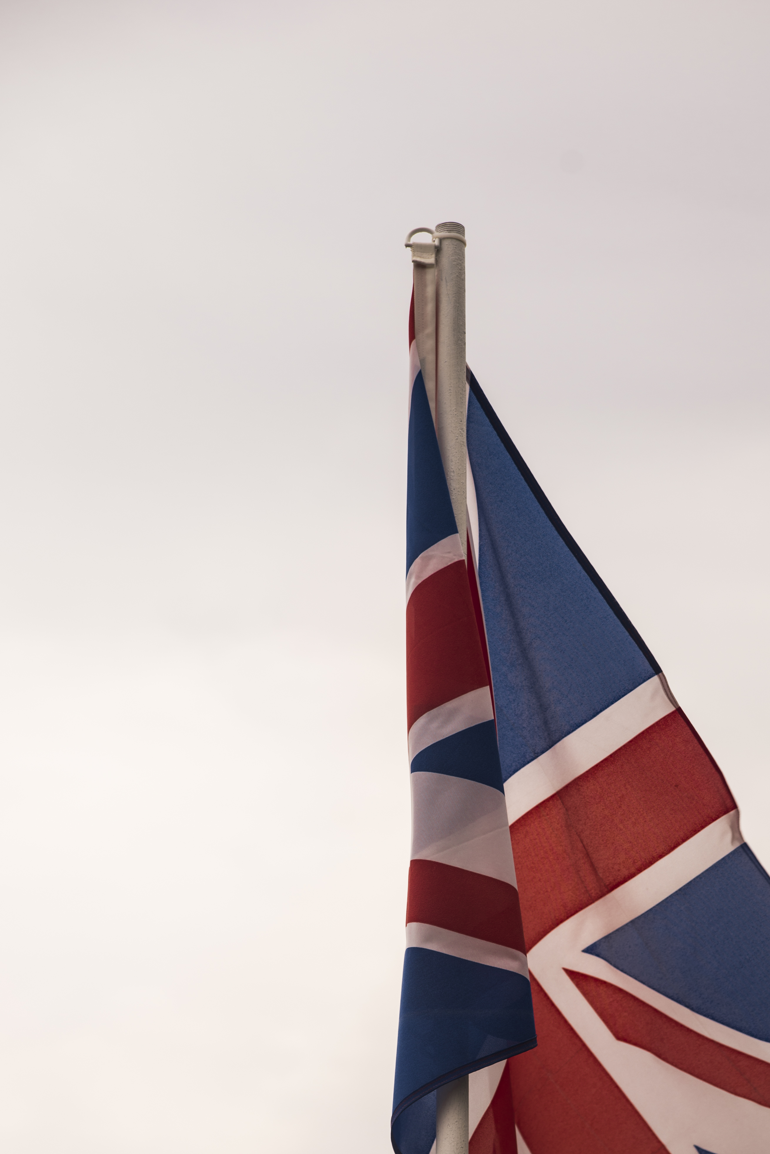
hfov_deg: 11.9
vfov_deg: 17.7
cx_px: 560
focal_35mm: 115
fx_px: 3686
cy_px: 882
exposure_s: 1/500
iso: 50
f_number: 5.6
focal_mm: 75
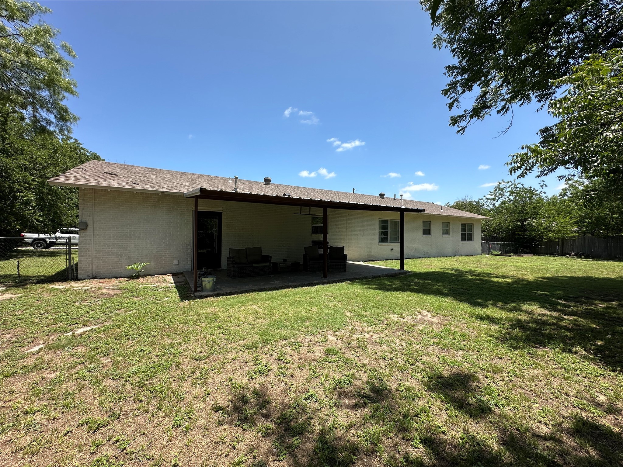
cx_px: 312
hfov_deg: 102.1
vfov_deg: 85.7
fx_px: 252
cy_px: 234
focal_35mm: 14
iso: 50
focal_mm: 2.22
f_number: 2.2
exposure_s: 1/1335
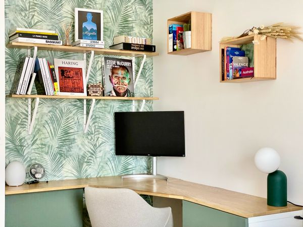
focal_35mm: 52
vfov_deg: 28.0
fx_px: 455
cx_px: 152
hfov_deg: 36.8
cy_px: 114
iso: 250
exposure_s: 1/60
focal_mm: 6
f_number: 2
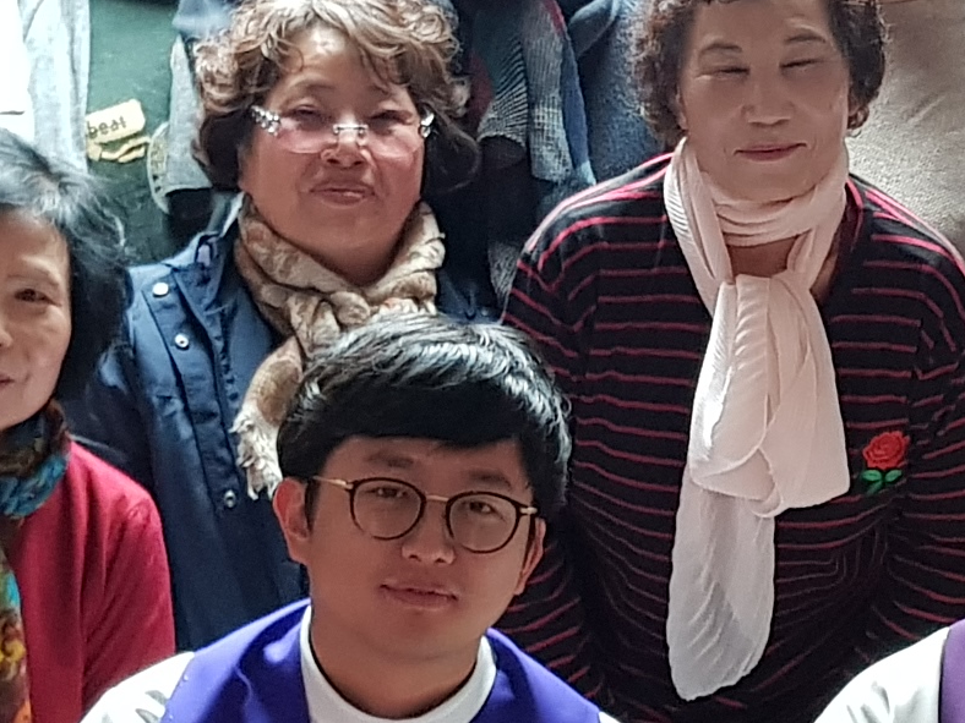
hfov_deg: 14.6
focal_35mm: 133
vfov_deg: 11.1
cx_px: 967
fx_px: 3708
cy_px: 323
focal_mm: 4.2
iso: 250
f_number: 1.7
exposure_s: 1/24
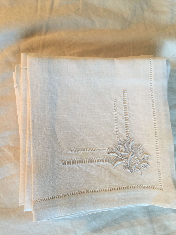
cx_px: 88
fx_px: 197
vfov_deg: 61.7
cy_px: 118
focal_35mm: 29
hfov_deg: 48.2
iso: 64
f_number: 2.2
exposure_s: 1/17
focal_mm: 4.15
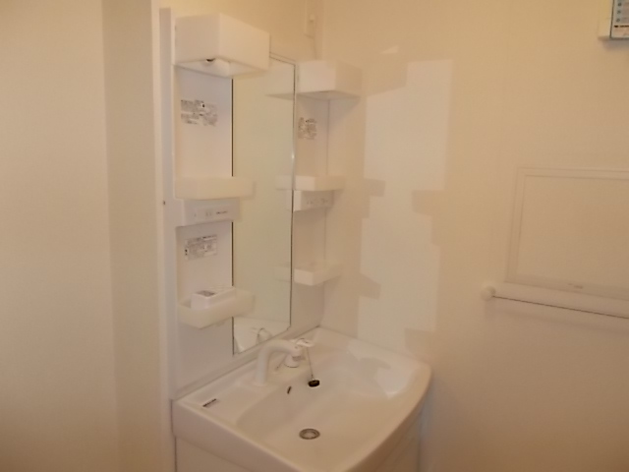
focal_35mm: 26
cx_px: 314
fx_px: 472
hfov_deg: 67.3
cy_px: 236
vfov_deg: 53.1
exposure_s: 1/25
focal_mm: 4.6
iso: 200
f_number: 3.2
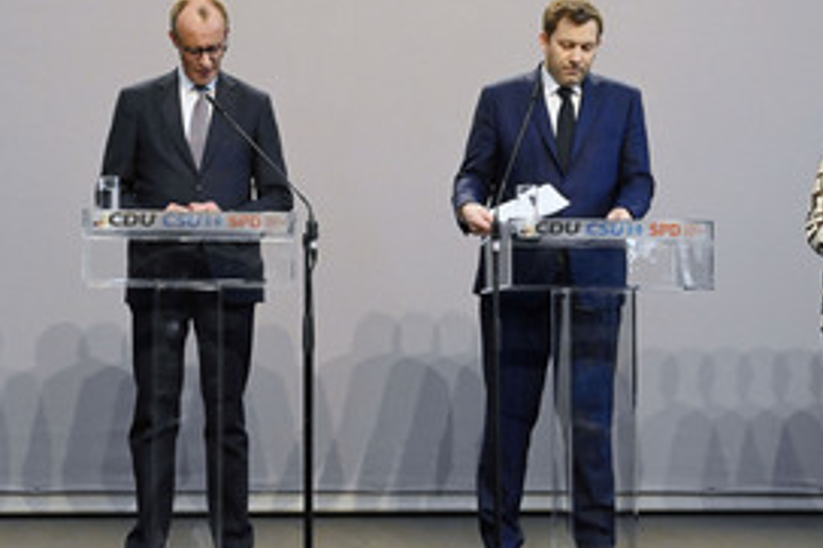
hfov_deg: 34.4
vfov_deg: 23.4
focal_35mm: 58
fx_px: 1325
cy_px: 263
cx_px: 337
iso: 12800
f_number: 9
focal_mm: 35
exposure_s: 1/640
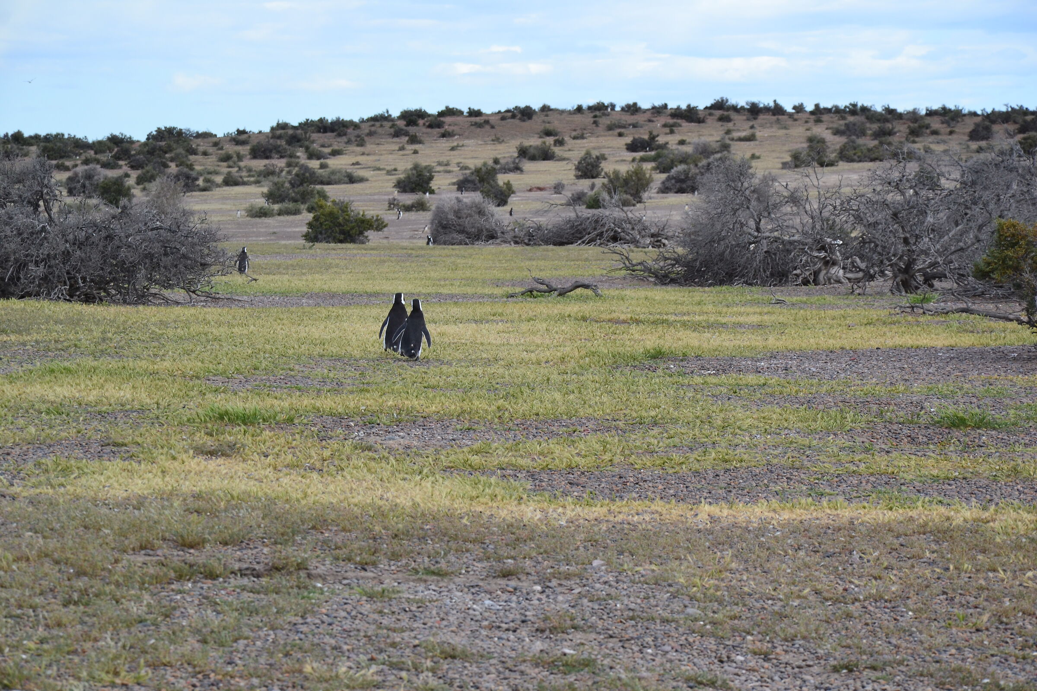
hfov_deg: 13.0
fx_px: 4537
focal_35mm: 158
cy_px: 346
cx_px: 518
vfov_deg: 8.7
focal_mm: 105
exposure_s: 1/400
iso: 400
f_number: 11
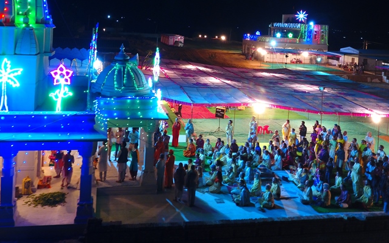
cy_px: 32
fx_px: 361
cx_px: 165
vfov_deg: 35.5
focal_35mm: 34
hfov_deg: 56.4
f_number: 2.8
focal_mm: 3.61
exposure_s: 1/1.25
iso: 200
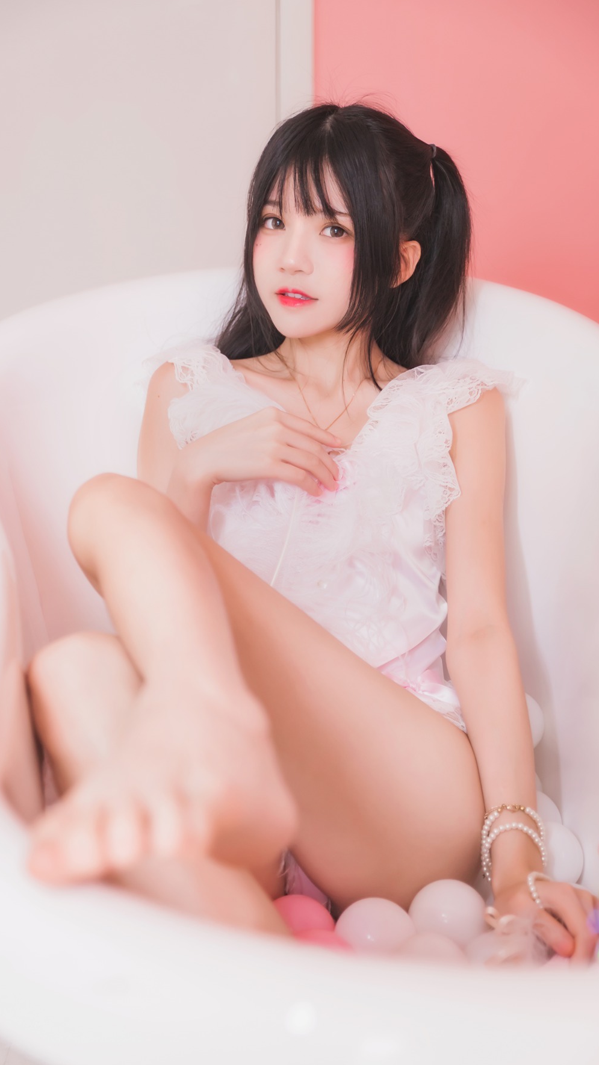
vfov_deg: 42.1
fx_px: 1384
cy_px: 538
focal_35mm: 49
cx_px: 271
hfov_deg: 24.4
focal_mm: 46
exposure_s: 1/80
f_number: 2.8
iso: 1000
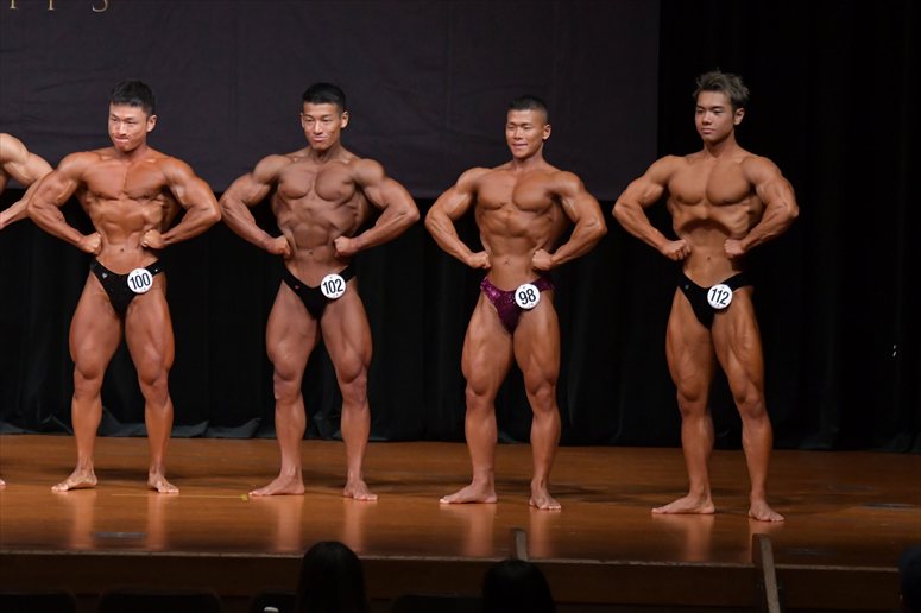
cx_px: 460
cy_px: 306
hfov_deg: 9.2
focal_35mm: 225
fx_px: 5754
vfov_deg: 6.1
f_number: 5.6
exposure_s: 1/400
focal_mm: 150
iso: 4000
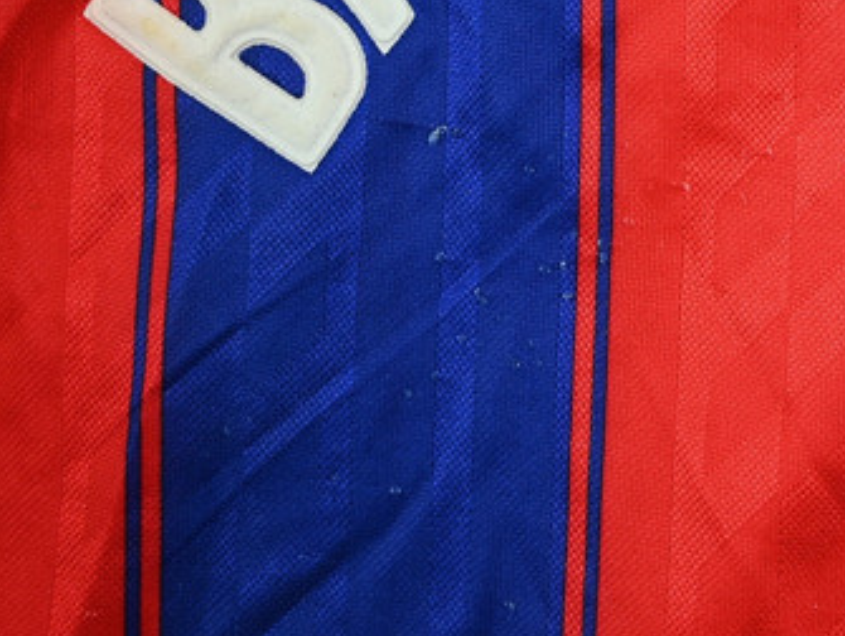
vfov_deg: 16.3
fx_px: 2175
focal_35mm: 89
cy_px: -8
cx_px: 1051
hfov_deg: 20.4
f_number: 4.8
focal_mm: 31
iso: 200
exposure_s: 1/125
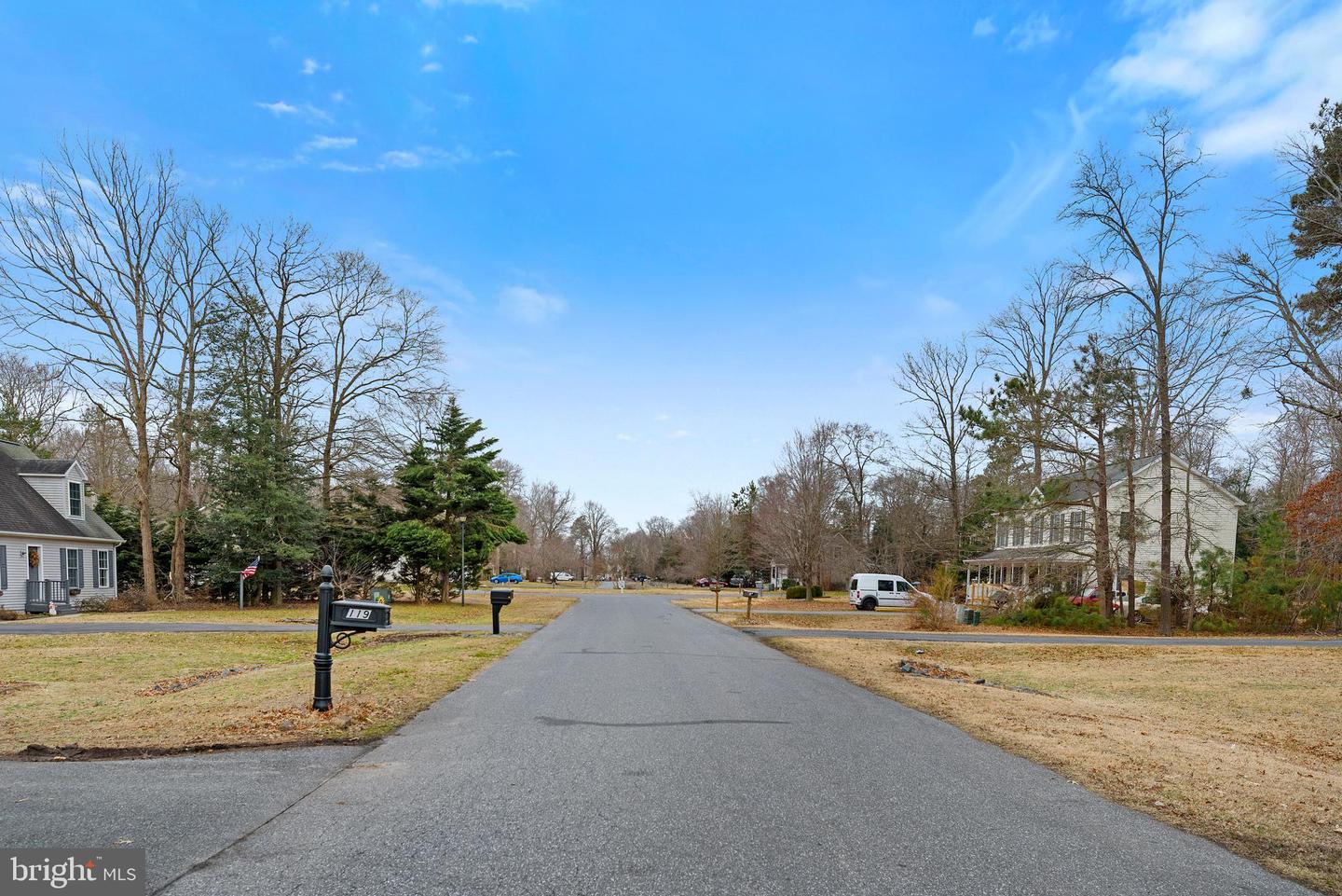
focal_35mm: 24
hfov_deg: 73.7
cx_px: 671
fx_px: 895
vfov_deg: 53.2
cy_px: 448
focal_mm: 24
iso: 400
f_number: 8
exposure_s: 1/1000
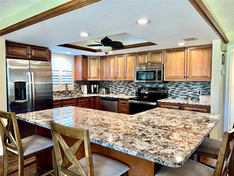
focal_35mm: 26
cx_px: 117
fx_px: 176
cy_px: 88
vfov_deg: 53.1
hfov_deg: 67.3
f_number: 1.5
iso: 40
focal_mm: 5.7
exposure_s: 1/24
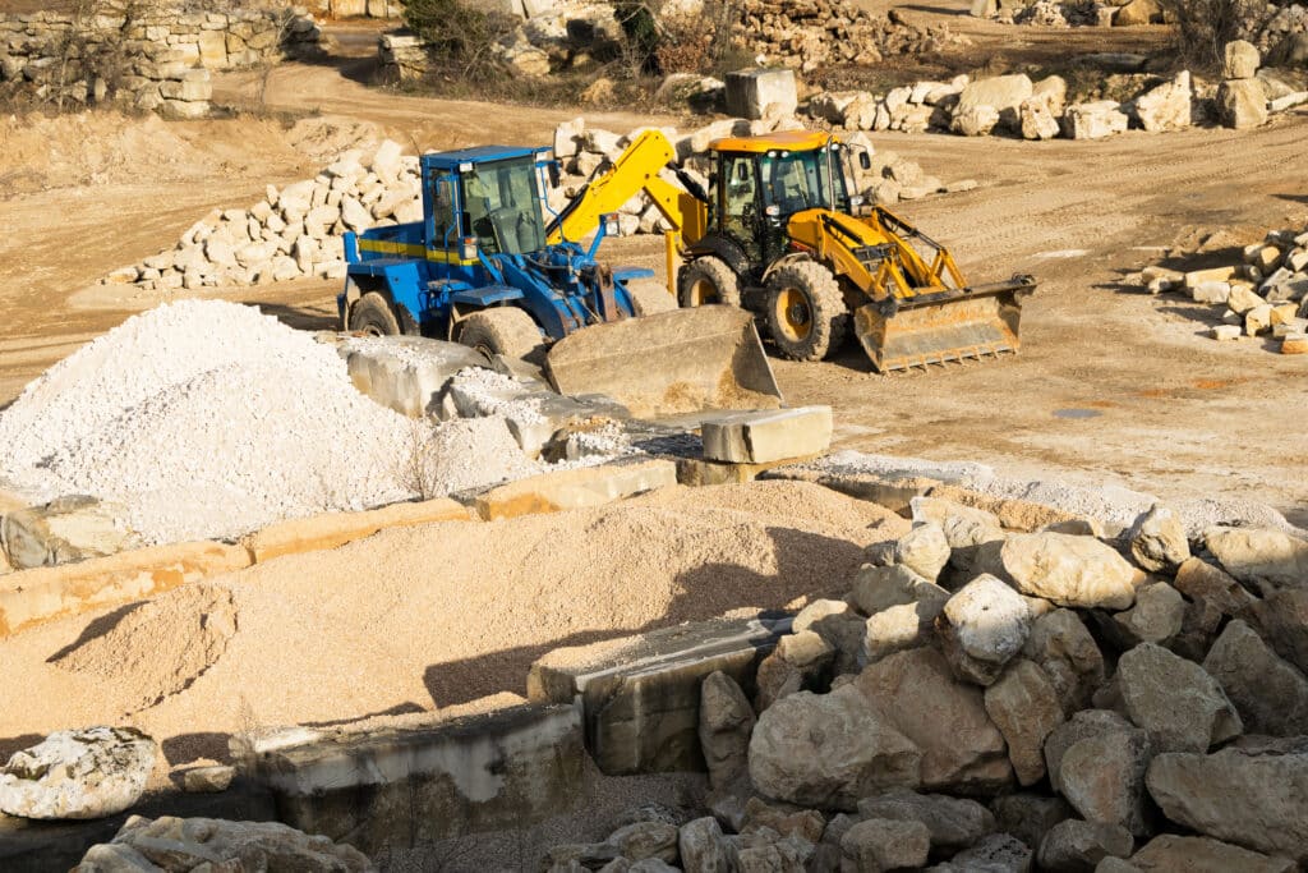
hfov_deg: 24.2
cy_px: 436
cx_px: 654
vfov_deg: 16.3
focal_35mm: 84
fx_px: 3052
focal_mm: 56
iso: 200
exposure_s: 1/800
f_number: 9
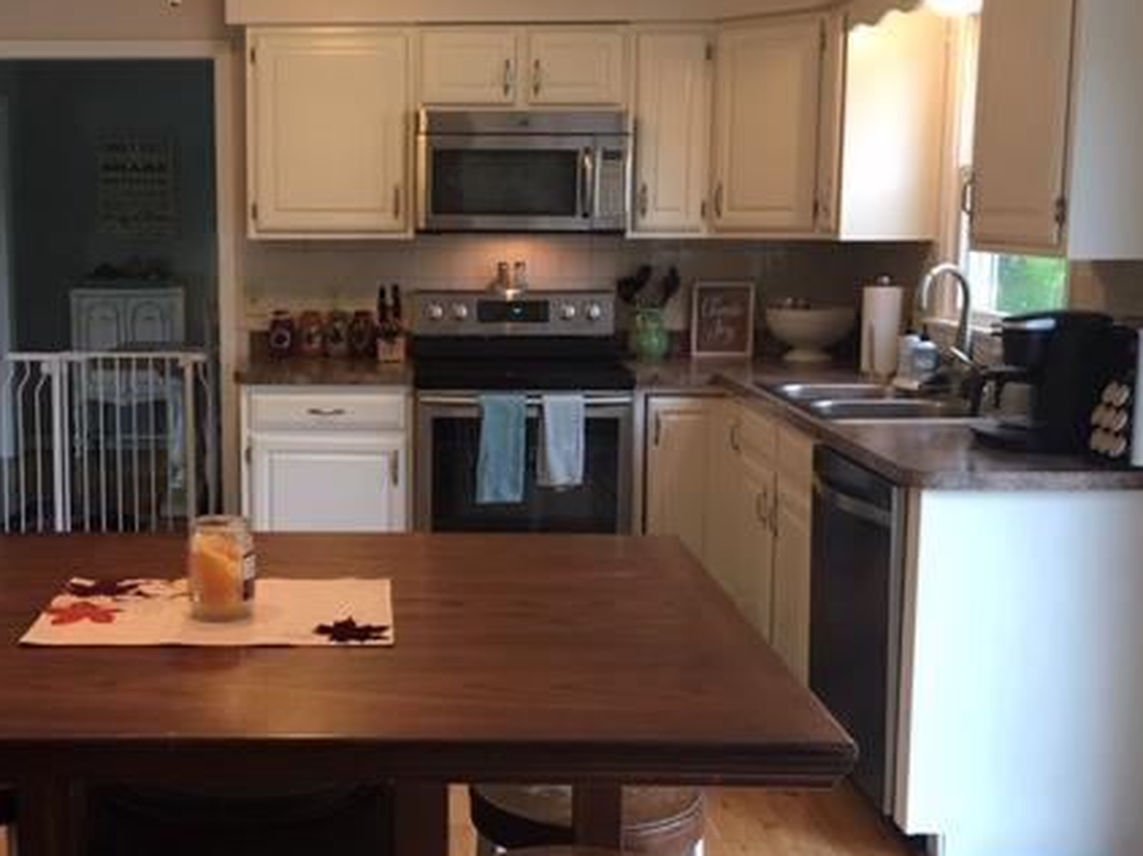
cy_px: 406
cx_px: 376
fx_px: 1452
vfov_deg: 32.8
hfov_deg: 42.4
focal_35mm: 44
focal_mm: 4.15
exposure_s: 1/30
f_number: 2.2
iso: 80
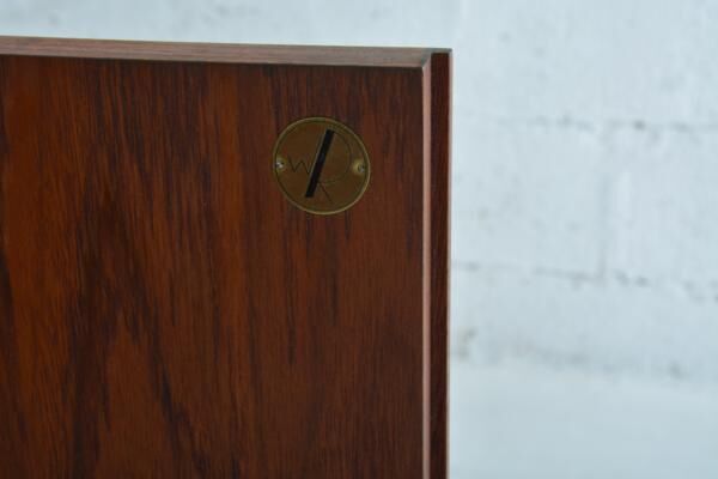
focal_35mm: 68
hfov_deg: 29.9
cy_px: 240
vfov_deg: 20.2
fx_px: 1346
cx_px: 359
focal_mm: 45
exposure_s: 1/160
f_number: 10
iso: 400
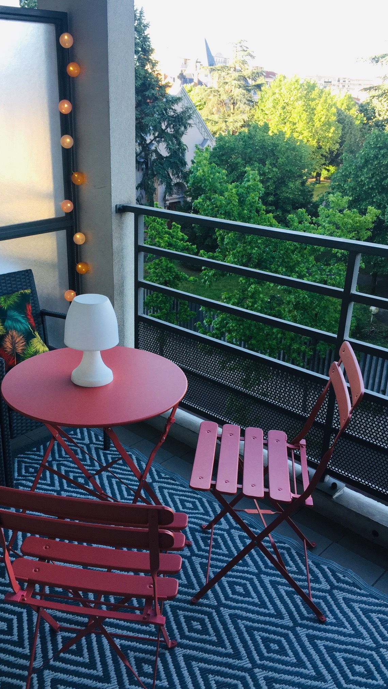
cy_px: 348
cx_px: 142
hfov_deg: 36.4
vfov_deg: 61.0
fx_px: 585
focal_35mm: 32
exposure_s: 1/110
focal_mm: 4.15
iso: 32
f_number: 2.2
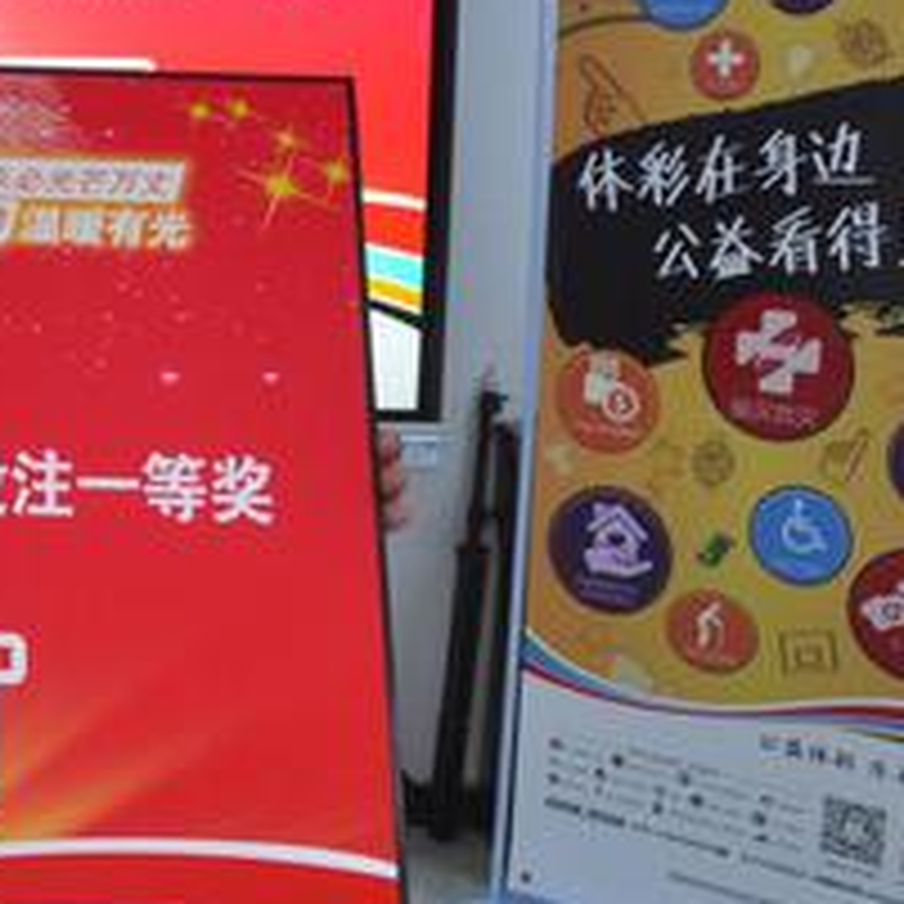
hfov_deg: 21.1
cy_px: 432
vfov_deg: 23.7
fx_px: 2157
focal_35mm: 73
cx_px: -319
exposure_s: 1/60
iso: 500
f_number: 3.5
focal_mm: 18
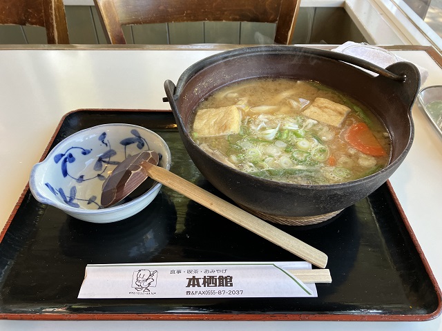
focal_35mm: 28
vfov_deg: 49.7
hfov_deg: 63.4
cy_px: 166
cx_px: 221
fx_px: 358
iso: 64
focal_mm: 3.99
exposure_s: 1/100
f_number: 1.8
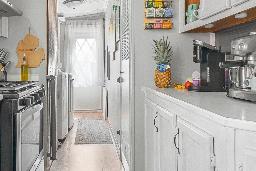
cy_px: 65
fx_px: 230
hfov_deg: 57.2
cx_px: 90
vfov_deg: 40.5
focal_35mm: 32
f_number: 9
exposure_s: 1/60
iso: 12800
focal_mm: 18.2
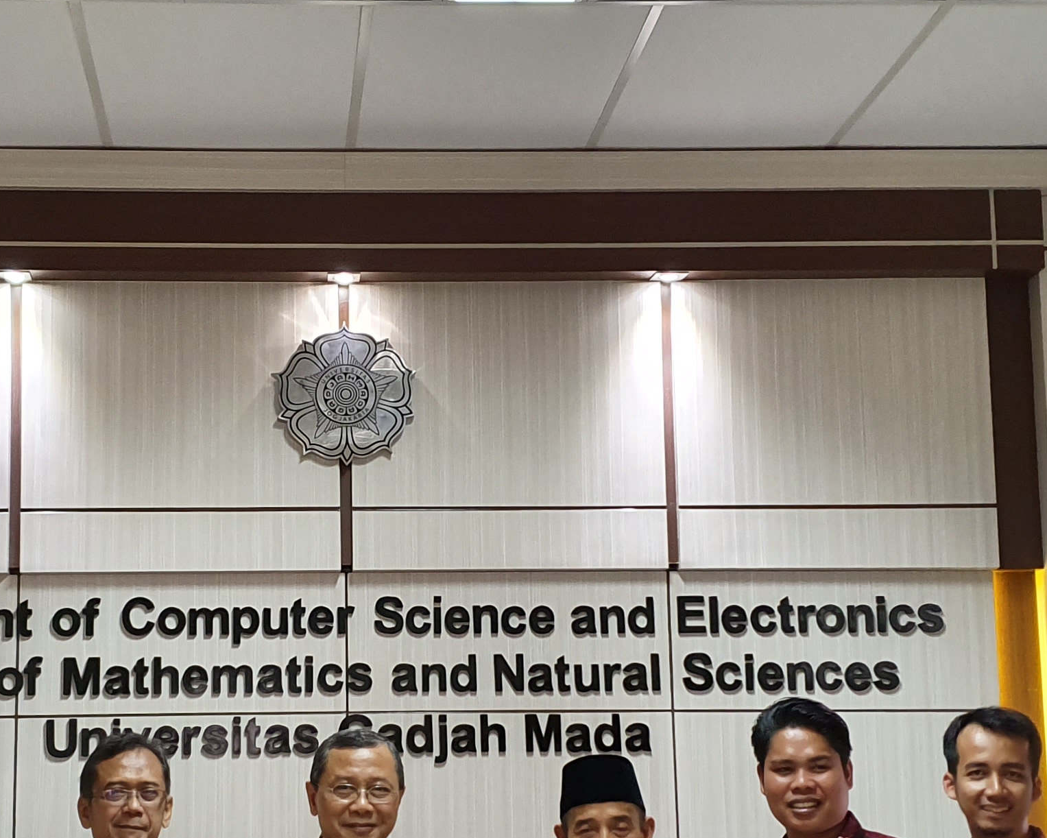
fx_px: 2076
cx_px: 385
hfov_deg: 28.2
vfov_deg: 22.8
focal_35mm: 67
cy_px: 448
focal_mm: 4.32
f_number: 1.5
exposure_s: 1/50
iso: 250
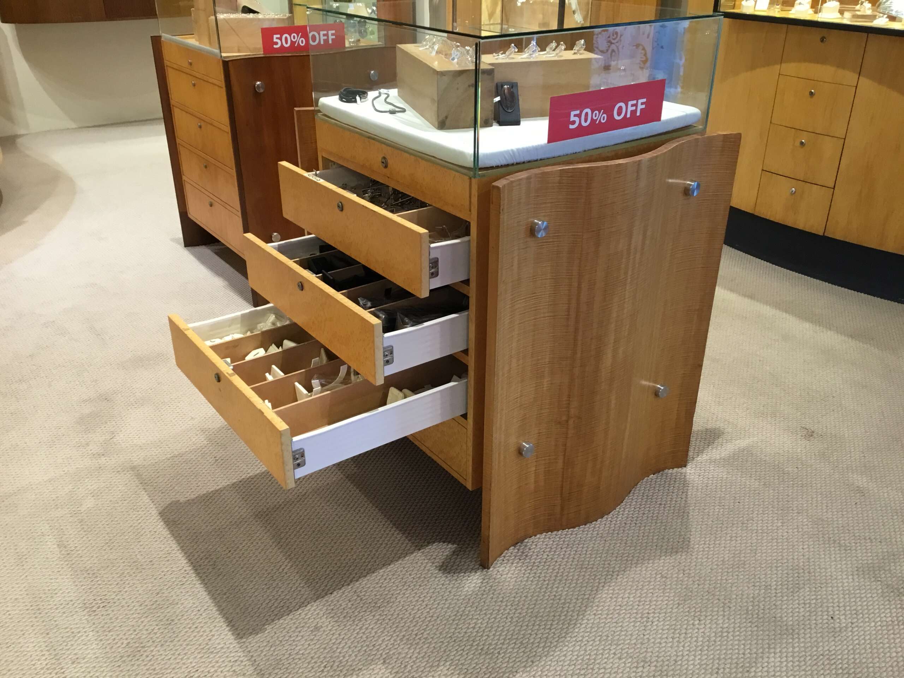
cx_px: 452
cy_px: 339
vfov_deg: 45.4
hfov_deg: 58.4
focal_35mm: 31
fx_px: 810
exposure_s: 1/33
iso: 100
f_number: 2.4
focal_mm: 3.3
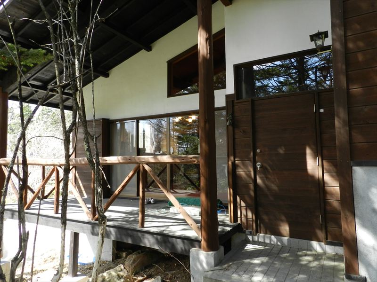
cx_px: 188
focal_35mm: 23
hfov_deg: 73.9
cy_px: 141
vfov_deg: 58.9
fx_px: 250
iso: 160
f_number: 4.5
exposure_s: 1/60
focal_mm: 4
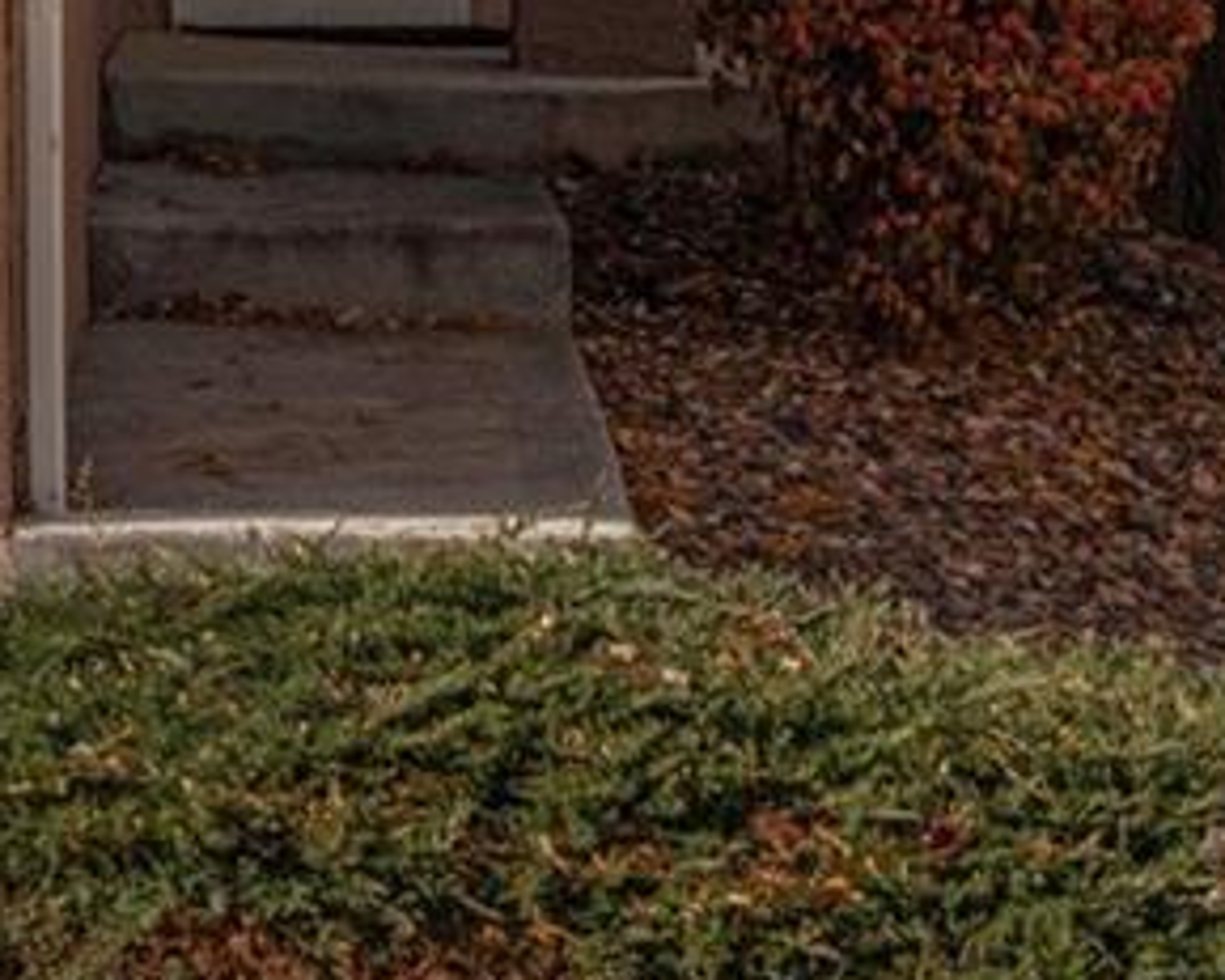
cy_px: -1209
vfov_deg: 8.0
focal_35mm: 182
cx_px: -1361
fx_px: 6596
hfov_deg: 9.7
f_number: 8
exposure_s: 1/800
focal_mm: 35
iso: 400
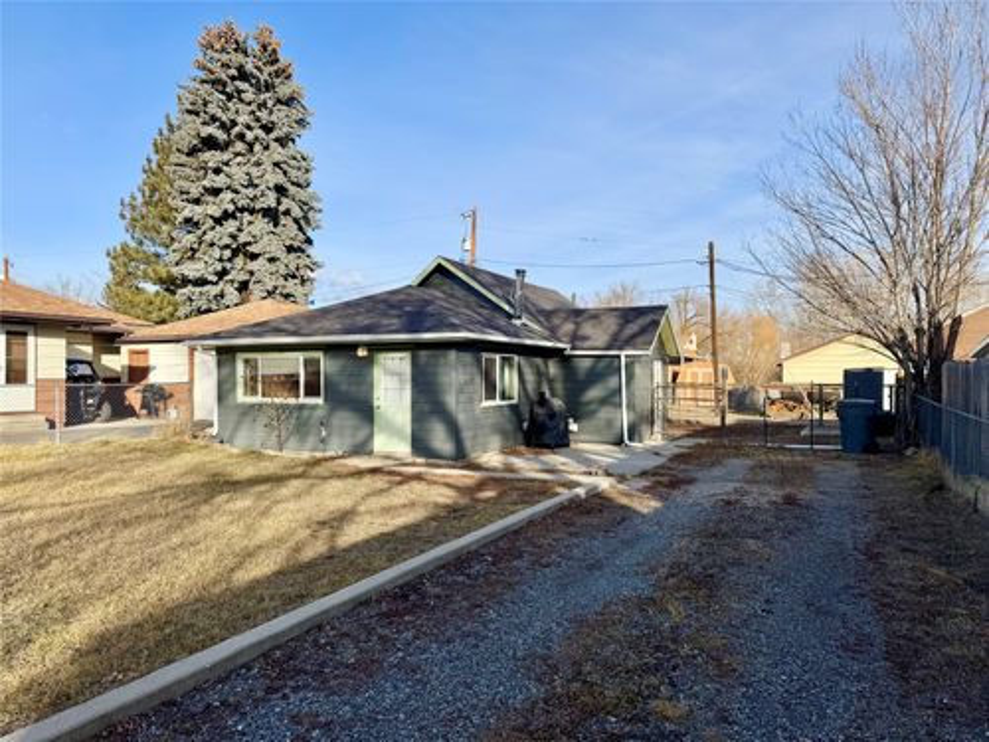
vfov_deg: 56.8
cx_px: 494
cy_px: 371
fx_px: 686
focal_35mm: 24
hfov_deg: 71.6
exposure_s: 1/4049
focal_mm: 6.76
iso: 80
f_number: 1.78
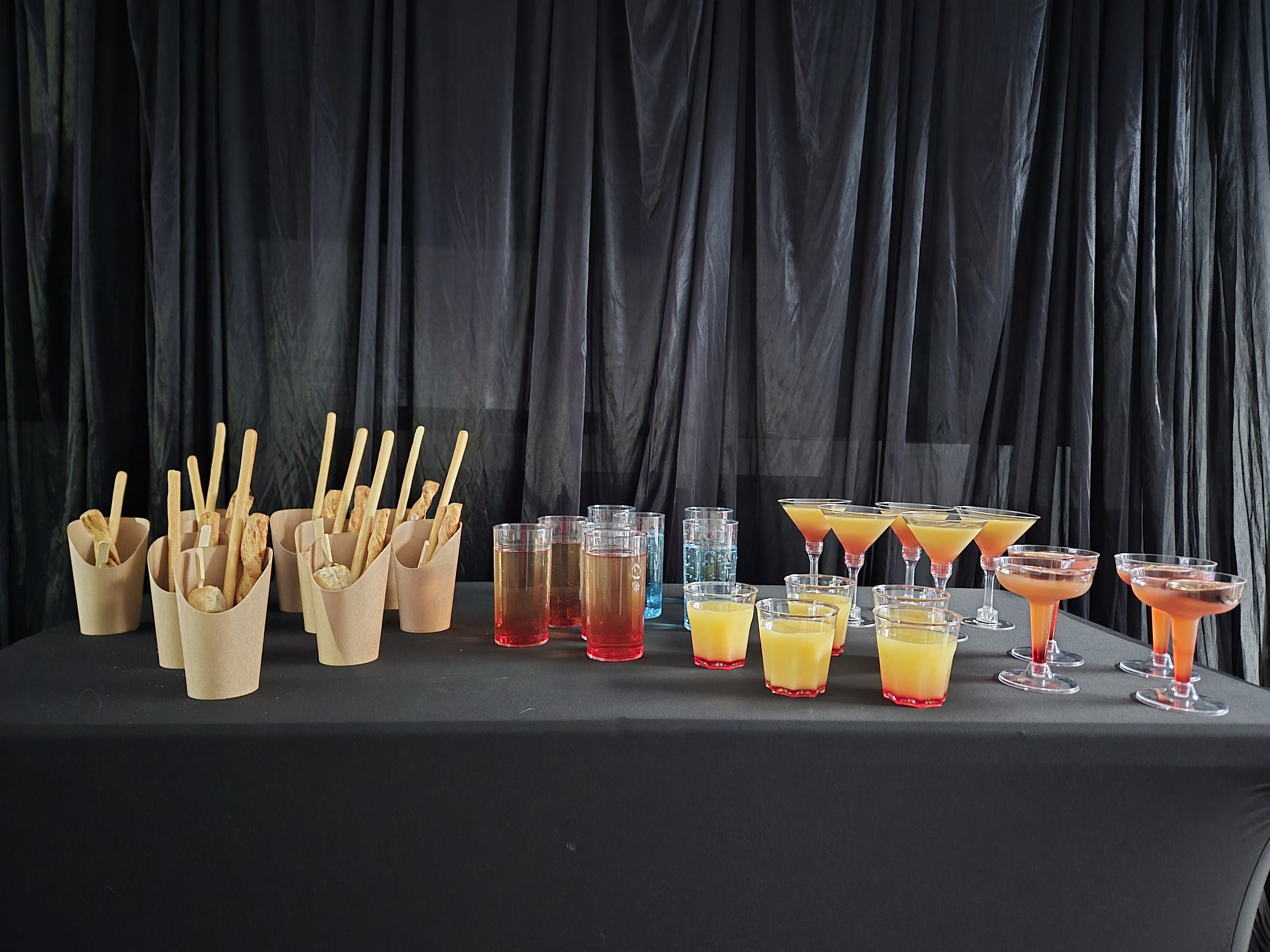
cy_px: 476
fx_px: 844
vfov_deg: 58.9
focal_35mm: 23
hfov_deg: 73.9
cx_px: 635
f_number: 1.8
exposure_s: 1/14.3
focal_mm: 5.4
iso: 3200
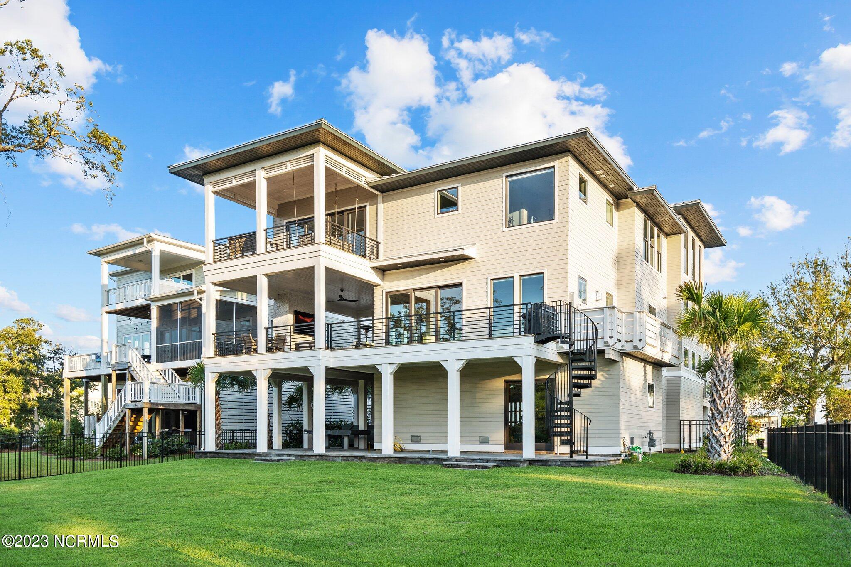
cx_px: 426
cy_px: 284
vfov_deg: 47.9
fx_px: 638
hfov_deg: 67.4
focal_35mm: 27
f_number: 4
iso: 100
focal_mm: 27
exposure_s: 1/400
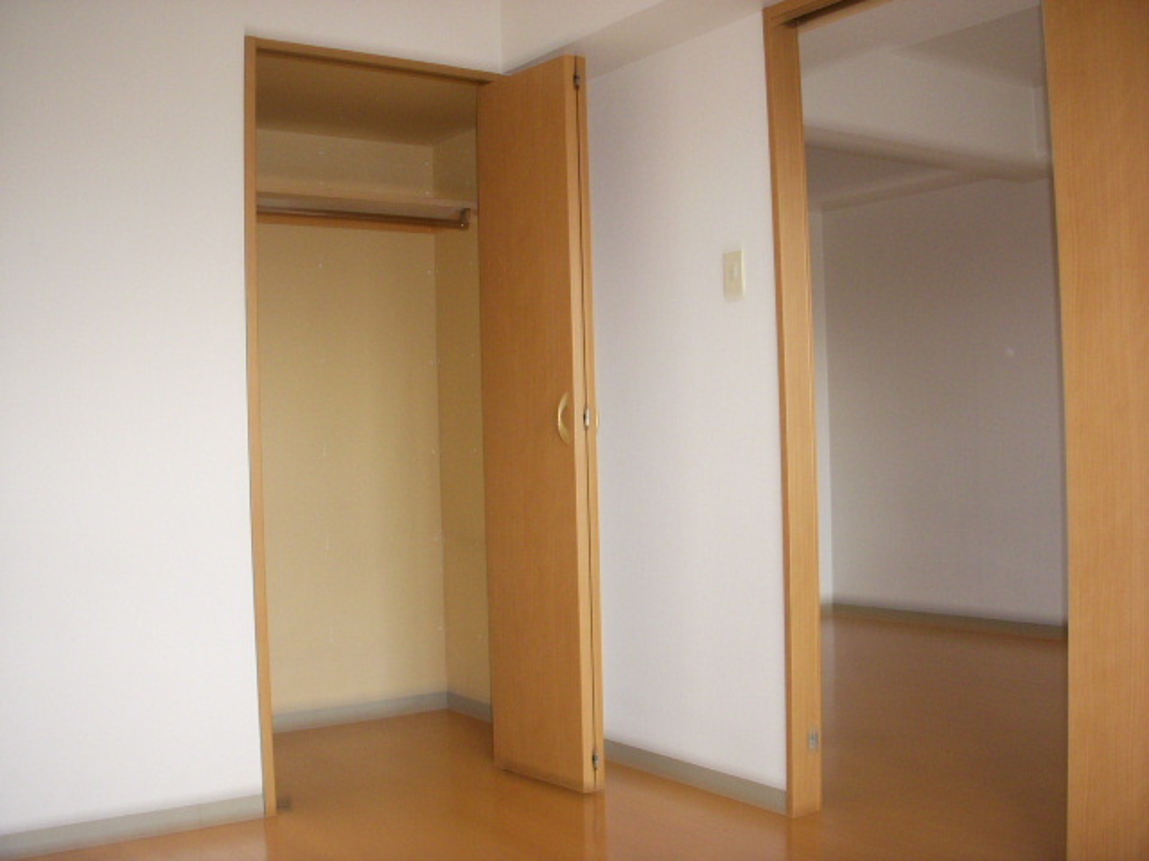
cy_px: 430
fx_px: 1261
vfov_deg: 37.7
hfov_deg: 49.0
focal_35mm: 38
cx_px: 574
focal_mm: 6.3
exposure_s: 1/40
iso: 200
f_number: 3.3
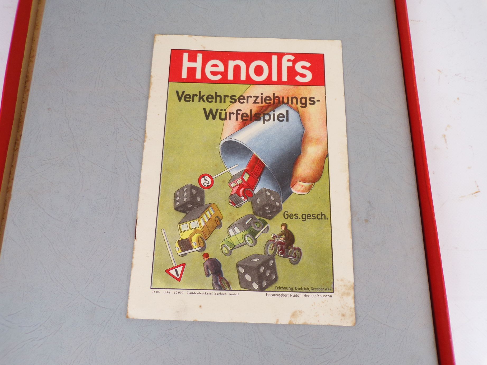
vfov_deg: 56.8
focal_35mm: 24
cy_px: 182
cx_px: 244
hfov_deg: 71.6
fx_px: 338
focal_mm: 4.3
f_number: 3
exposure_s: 1/45
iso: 100
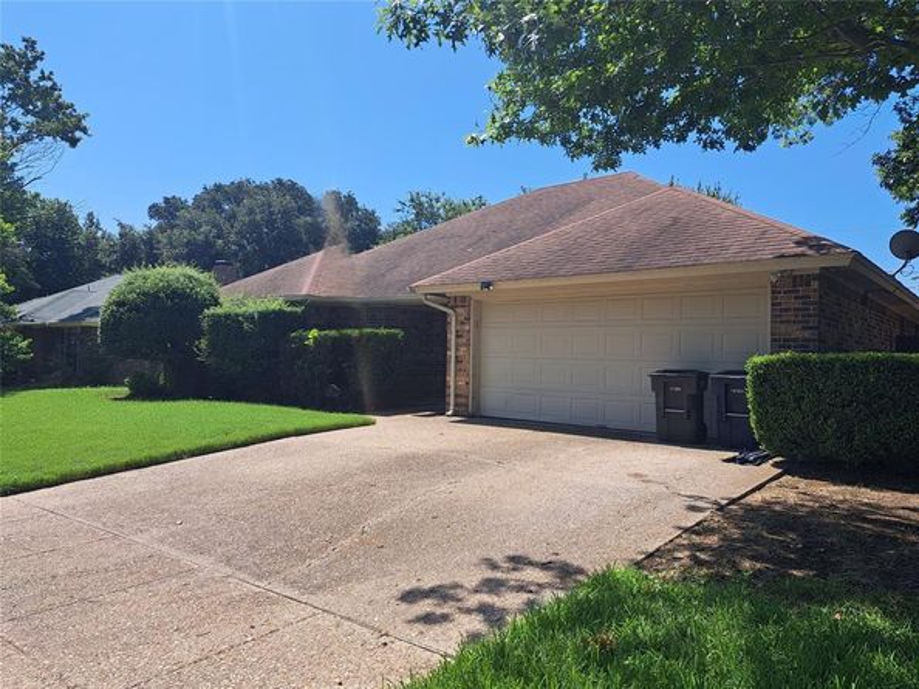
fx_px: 637
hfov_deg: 71.6
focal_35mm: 24
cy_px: 344
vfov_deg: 56.8
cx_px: 460
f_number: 1.8
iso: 50
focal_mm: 5.23
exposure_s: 1/1111
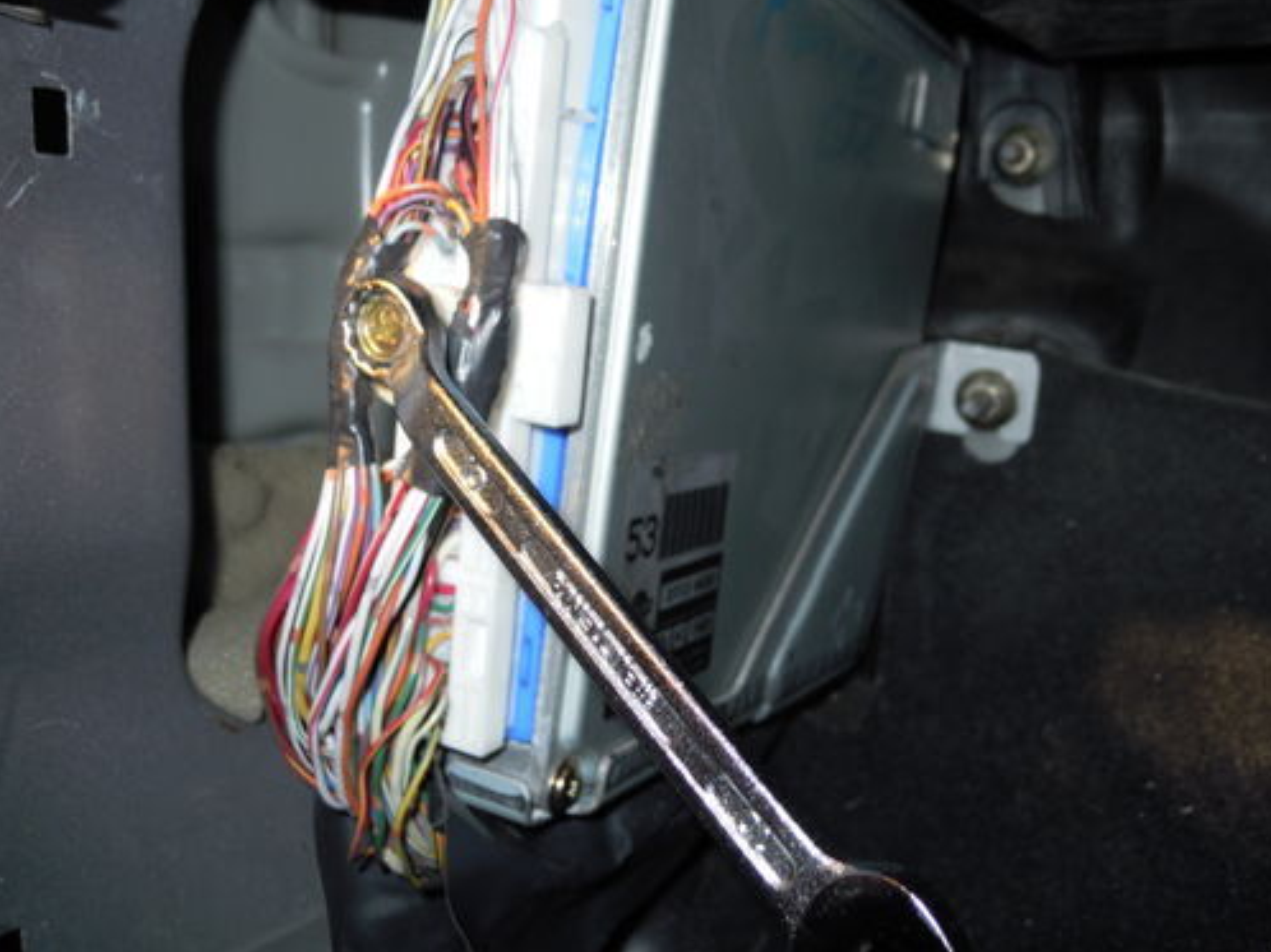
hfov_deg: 51.2
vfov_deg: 39.6
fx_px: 1321
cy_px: 429
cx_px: 715
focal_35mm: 36
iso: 100
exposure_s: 1/25
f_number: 2.7
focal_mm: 5
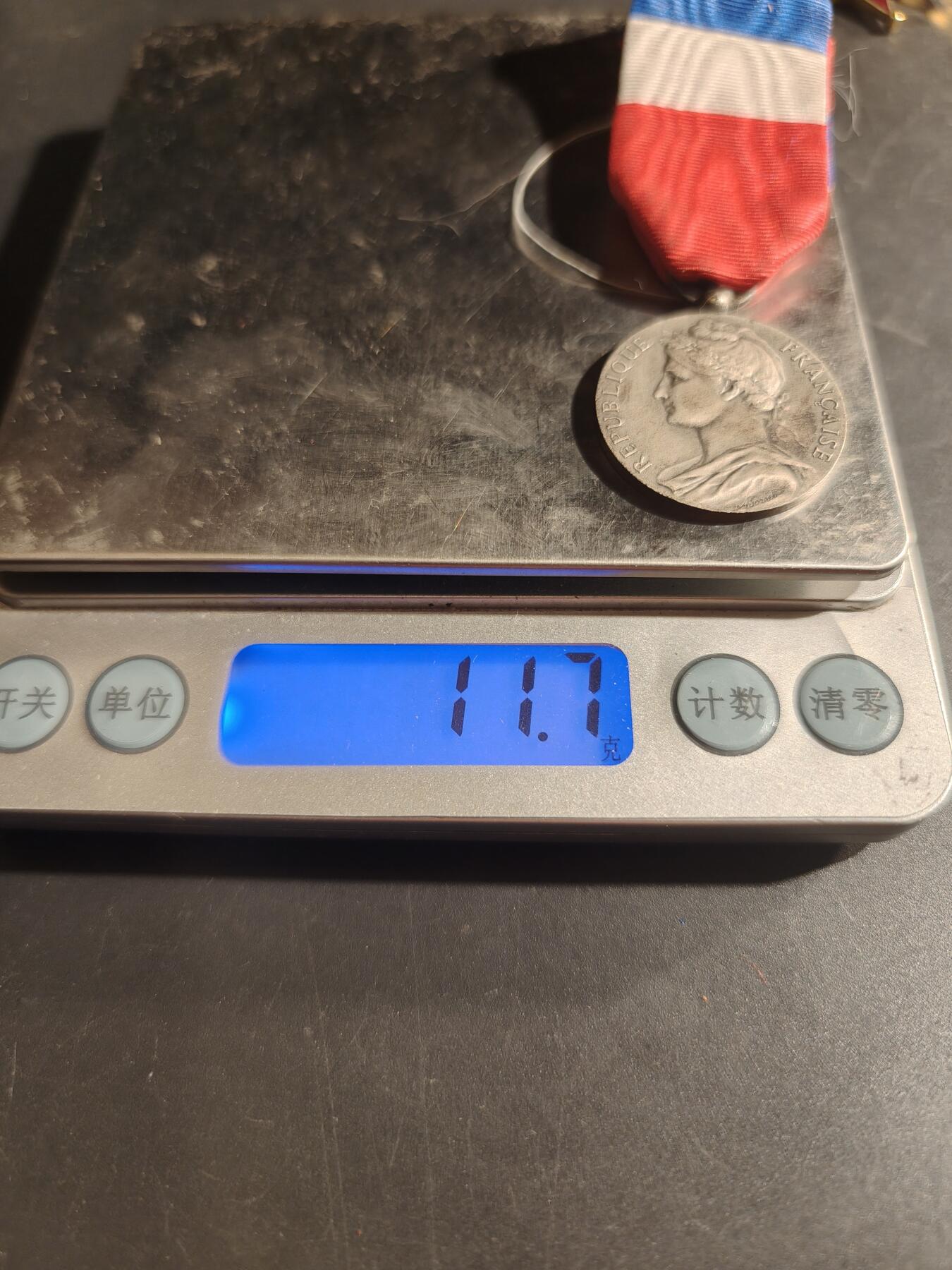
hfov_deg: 58.9
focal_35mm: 23
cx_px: 476
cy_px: 635
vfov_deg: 73.9
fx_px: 843
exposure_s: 1/151
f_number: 1.6
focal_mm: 6.06
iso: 250
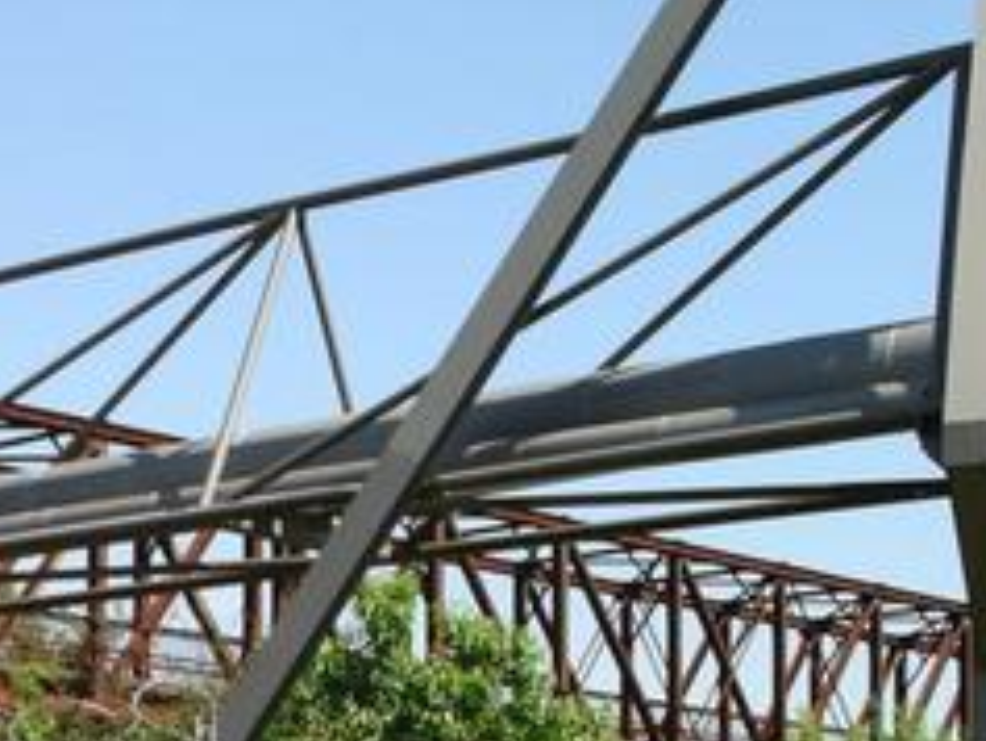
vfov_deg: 14.4
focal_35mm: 100
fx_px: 2850
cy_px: 858
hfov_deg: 18.9
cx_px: -71
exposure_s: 1/250
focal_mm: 7.8
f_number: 5
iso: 64
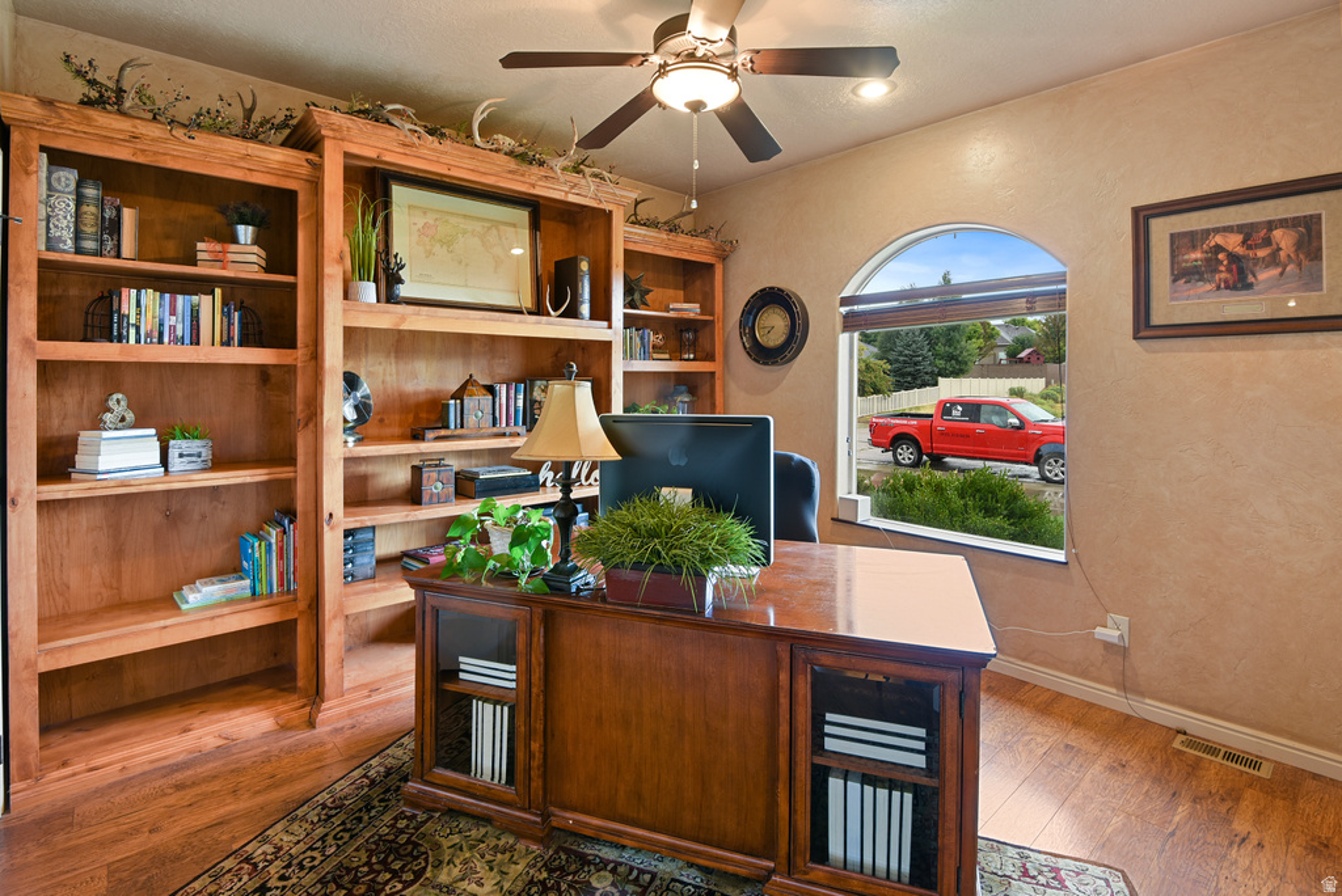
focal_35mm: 16
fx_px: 597
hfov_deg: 96.7
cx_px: 671
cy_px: 448
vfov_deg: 73.8
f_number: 8
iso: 100
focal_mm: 16
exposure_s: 4
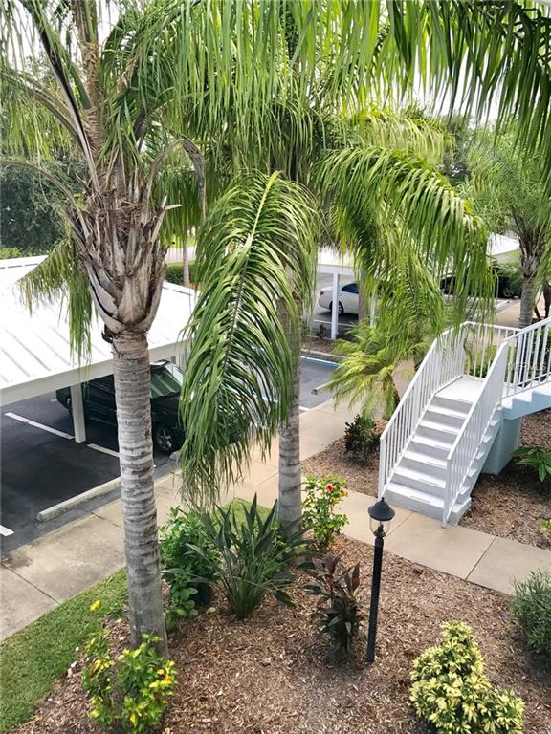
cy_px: 367
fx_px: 594
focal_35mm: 28
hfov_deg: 49.7
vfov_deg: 63.4
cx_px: 276
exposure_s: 1/250
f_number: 1.8
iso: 20
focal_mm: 3.99
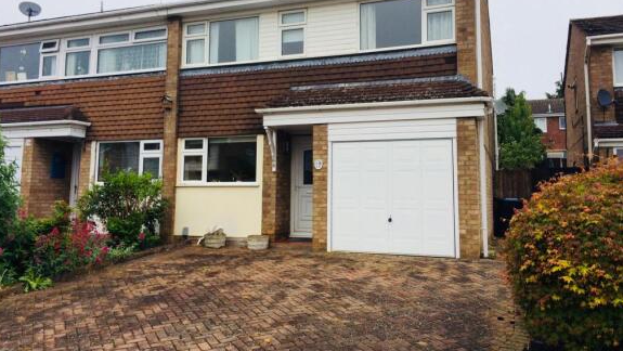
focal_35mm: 32
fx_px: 529
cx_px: 310
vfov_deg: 36.6
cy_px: 137
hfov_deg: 61.0
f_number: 2.2
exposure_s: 1/1053
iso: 32
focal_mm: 4.15
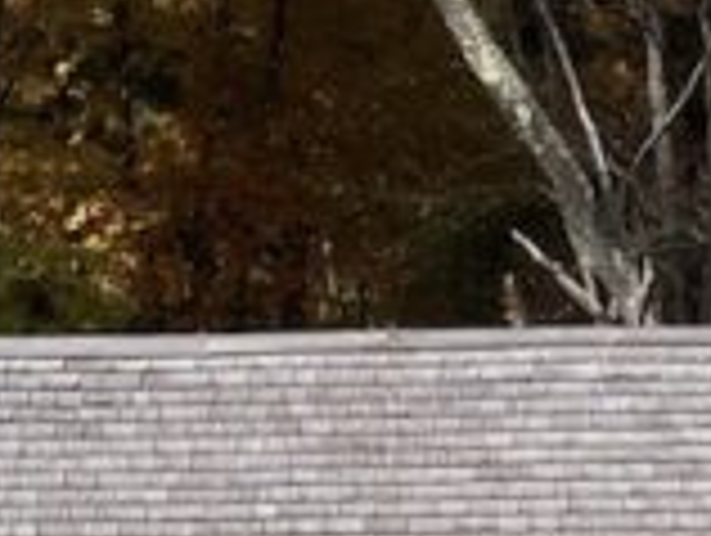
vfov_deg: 7.2
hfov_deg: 10.9
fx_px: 3723
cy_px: 1689
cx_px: 86
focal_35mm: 181
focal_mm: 3.99
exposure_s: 1/1675
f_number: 1.8
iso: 32
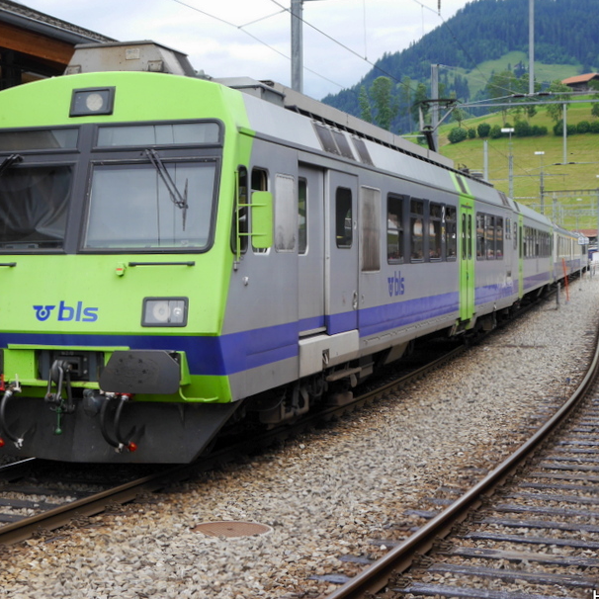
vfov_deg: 24.6
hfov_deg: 24.4
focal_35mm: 70
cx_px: 155
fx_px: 1370
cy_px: 256
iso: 160
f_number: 5.6
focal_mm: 24
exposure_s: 1/160
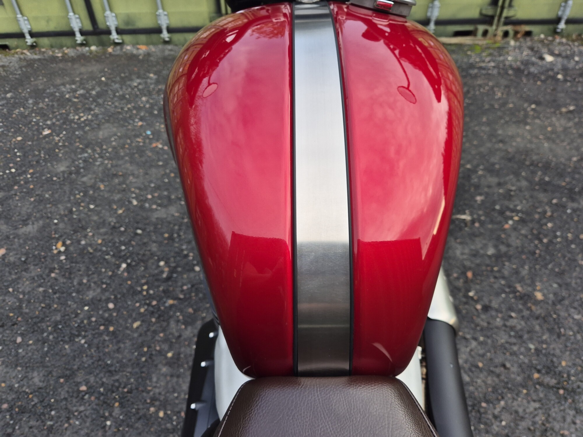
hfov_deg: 73.9
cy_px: 218
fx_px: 387
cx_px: 292
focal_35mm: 23
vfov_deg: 58.9
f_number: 1.8
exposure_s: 1/255
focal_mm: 5.4
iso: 25
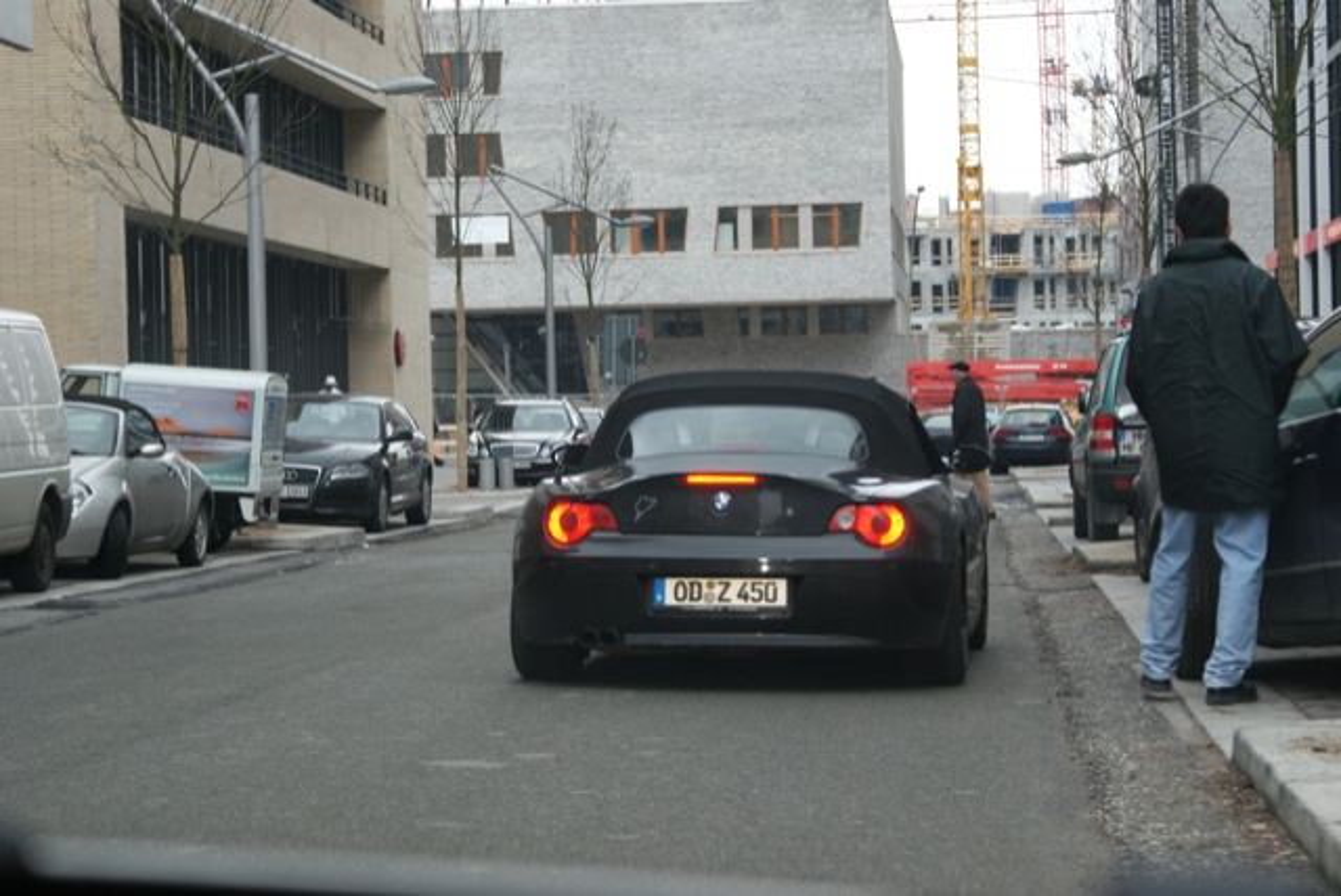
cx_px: 670
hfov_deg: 19.4
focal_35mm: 105
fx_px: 3915
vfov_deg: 13.1
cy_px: 448
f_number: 5.6
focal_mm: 70
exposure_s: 1/125
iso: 400
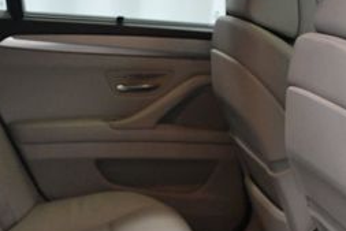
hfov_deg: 22.3
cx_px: 120
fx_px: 875
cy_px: 236
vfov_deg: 14.8
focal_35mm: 91
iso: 2200
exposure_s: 1/125
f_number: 3.5
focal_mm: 18
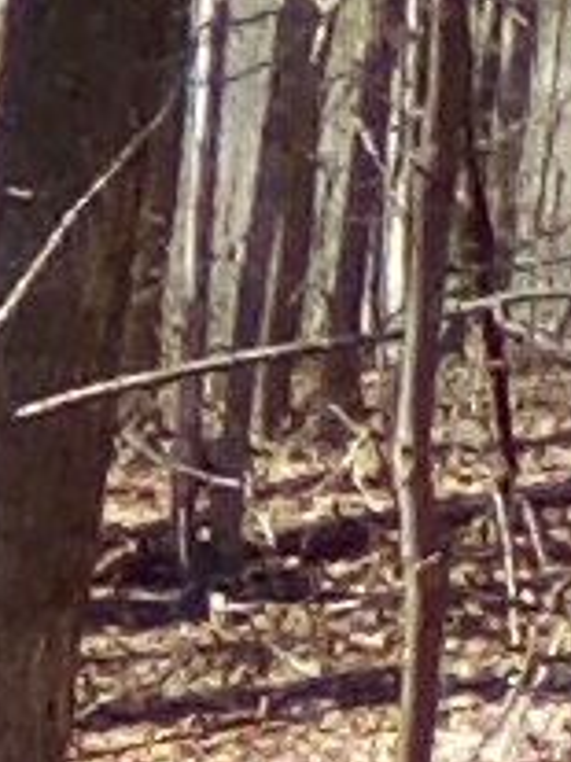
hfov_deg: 5.1
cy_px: 1546
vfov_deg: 7.0
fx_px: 5966
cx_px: -1348
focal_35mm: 271
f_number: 2.8
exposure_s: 1/245
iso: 56
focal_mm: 2.9
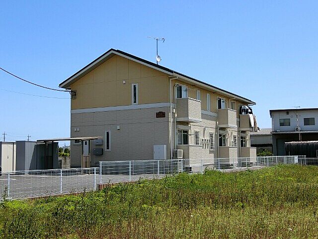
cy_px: 120
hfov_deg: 39.7
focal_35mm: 48
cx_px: 159
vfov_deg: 30.3
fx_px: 441
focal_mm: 10.2
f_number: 4.2
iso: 80
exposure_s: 1/800
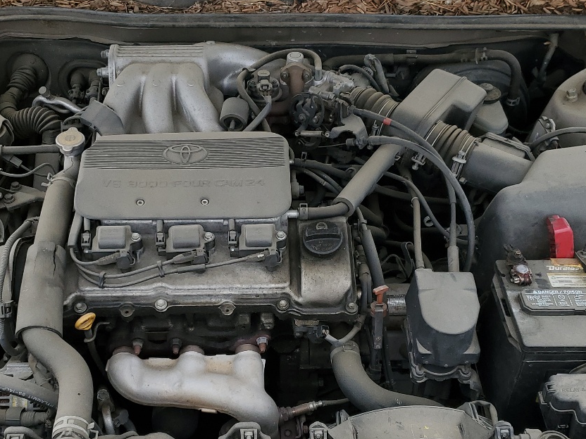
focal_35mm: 50
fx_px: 846
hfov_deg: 38.1
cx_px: 247
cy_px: 299
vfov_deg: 28.9
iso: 50
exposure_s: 1/278
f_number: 1.5
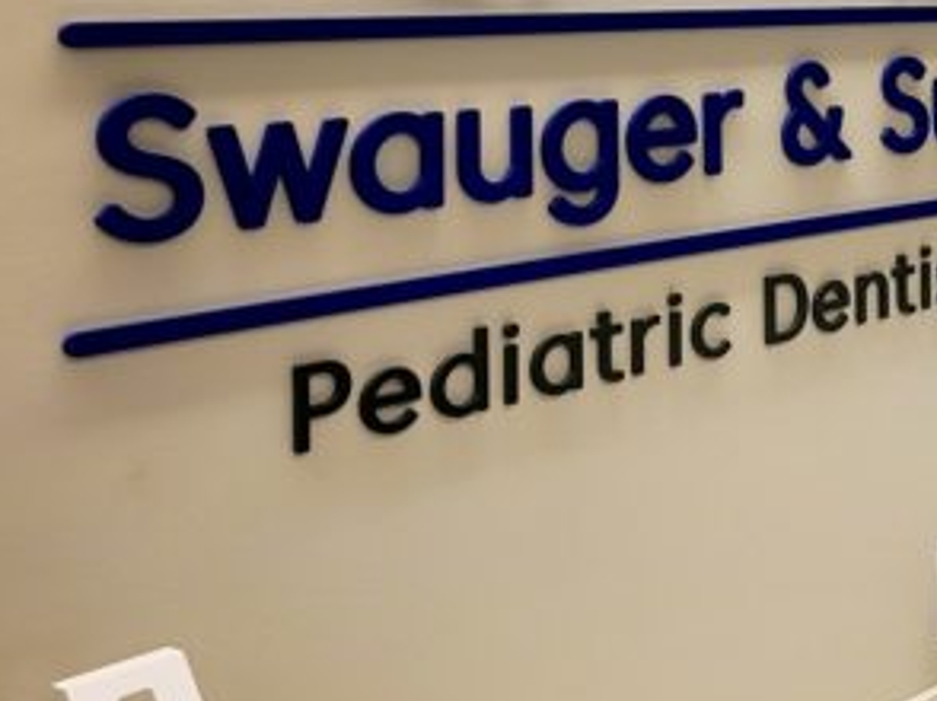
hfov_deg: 25.4
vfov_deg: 20.9
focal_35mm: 68
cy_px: -3
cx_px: 1147
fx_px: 1839
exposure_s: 1/60.2
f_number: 1.8
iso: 64
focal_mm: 5.4
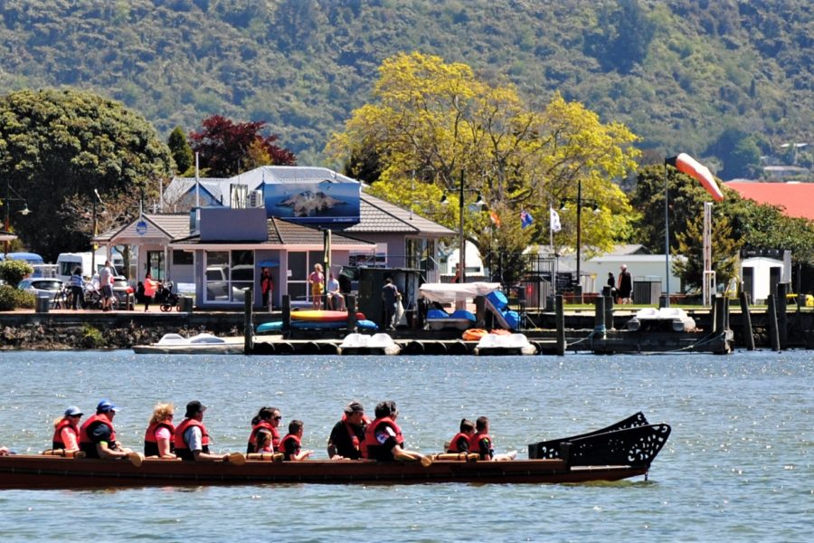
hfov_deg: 15.2
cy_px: 272
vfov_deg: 10.2
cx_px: 407
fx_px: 3052
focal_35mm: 135
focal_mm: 90
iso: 110
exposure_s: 1/500
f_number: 5.6
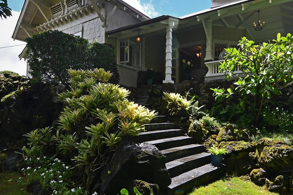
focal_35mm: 22
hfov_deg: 77.5
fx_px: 179
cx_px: 178
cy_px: 69
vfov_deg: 56.3
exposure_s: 1/250
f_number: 7.1
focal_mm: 11
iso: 200
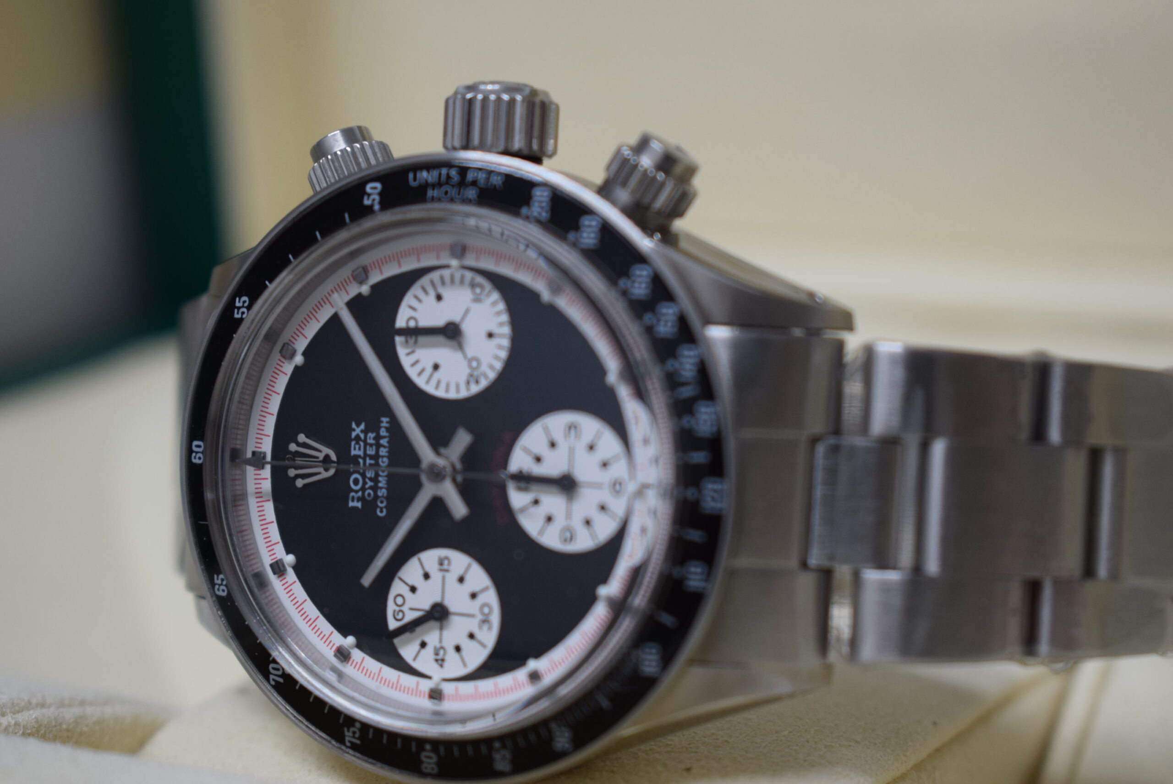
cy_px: 392
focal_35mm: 78
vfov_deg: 17.5
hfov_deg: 26.0
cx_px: 586
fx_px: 2543
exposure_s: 1/60
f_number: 5.6
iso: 640
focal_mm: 52
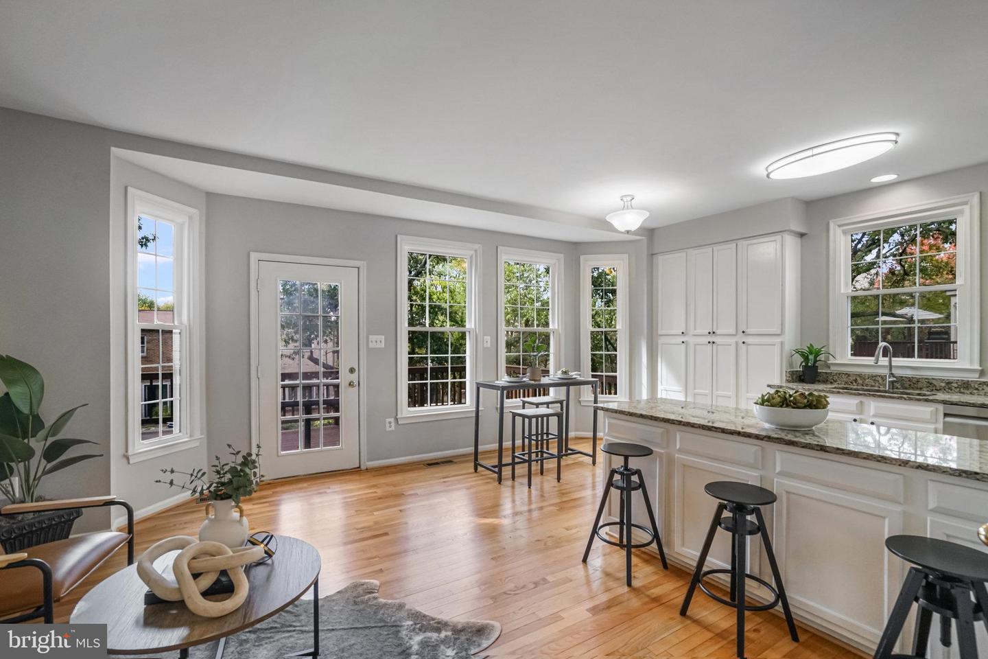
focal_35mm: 16
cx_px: 494
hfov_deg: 96.7
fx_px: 439
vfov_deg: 73.7
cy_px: 330
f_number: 8
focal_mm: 16
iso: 1250
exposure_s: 1/1600
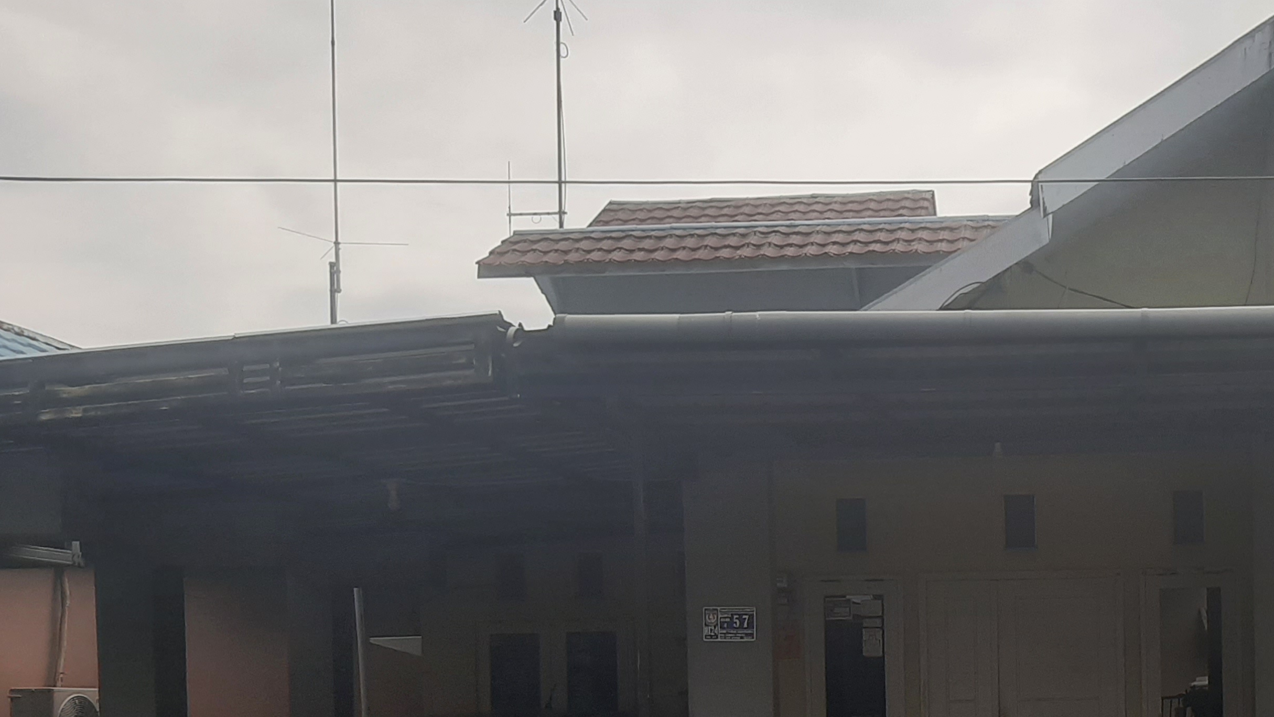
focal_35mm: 47
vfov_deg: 24.2
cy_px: 733
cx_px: 1011
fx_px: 1588
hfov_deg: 41.9
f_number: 1.7
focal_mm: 3.93
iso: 40
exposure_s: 1/1767
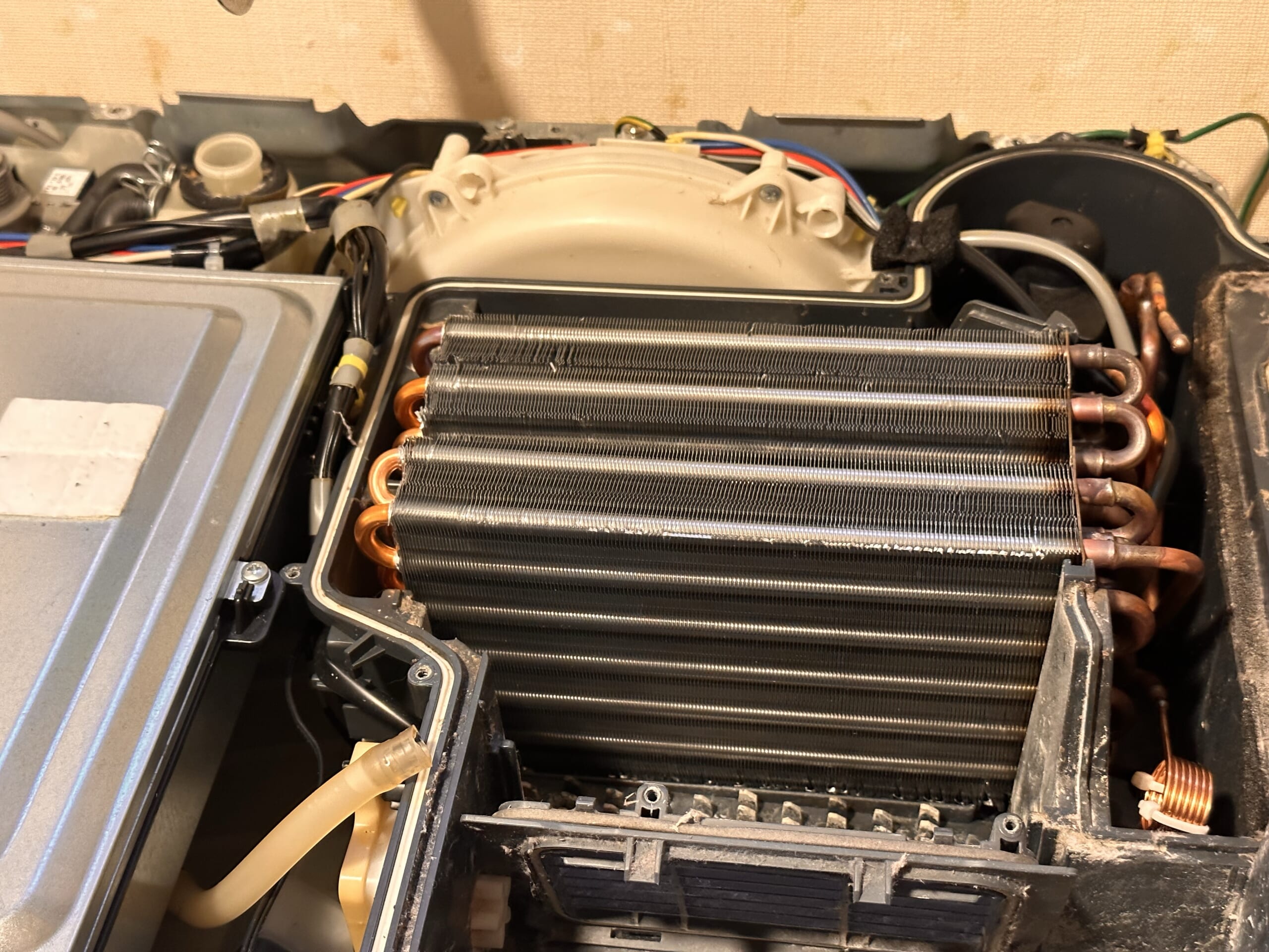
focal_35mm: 48
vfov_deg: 30.3
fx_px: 1760
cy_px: 476
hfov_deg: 39.7
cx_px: 634
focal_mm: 6.86
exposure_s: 1/33
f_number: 1.78
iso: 500
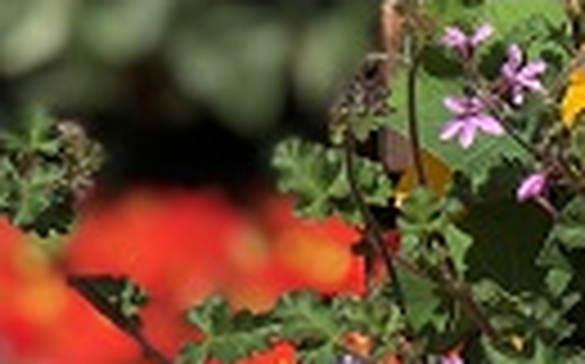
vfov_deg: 4.0
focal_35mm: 325
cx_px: 850
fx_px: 5177
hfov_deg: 6.4
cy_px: 488
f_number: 2.8
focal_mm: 6.6
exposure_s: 1/1429
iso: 20
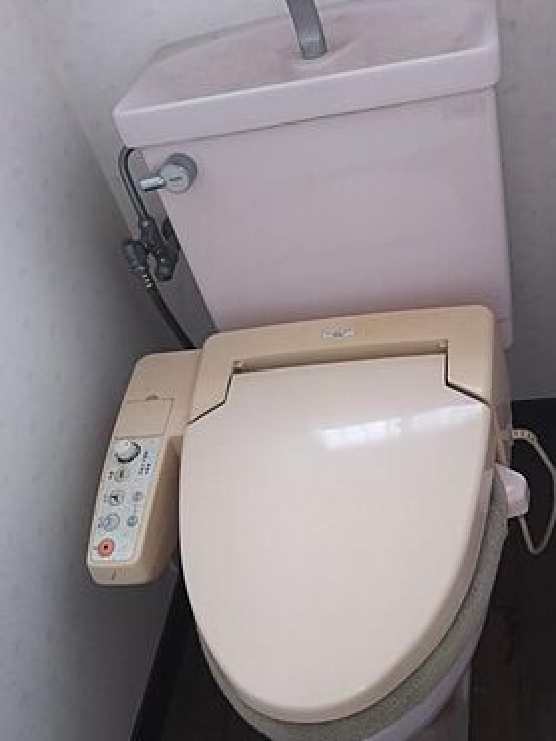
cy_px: 420
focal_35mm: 39
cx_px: 329
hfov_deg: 36.7
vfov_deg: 47.7
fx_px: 835
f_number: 2.2
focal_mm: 4
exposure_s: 1/30
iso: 64
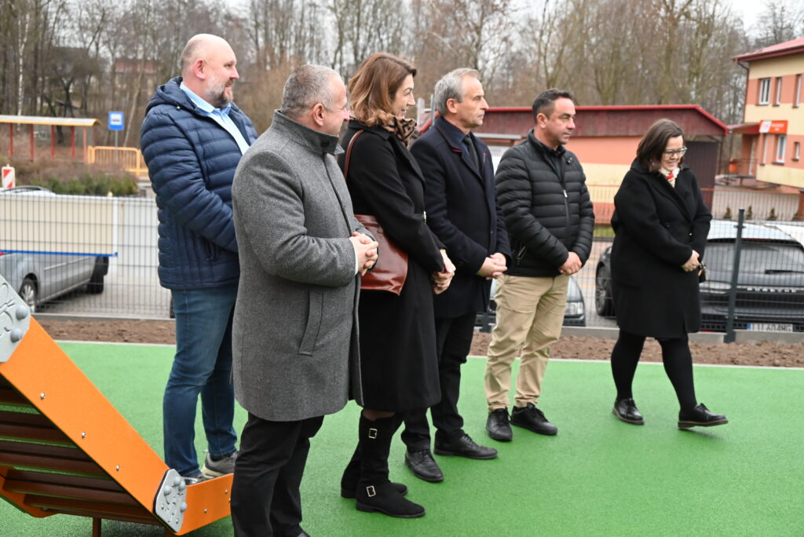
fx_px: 961
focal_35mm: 43
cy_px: 268
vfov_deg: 31.2
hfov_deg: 45.4
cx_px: 402
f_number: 5.3
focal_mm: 43
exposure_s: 1/200
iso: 4500
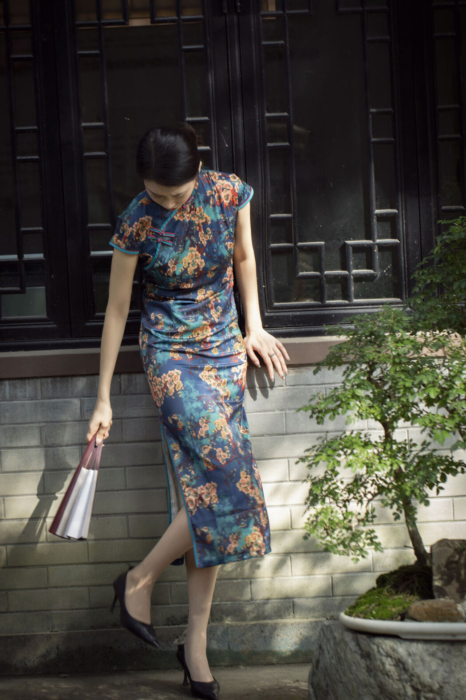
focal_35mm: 99
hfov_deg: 13.8
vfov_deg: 20.6
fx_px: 1922
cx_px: 233
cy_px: 350
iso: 500
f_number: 5
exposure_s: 1/160
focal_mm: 100
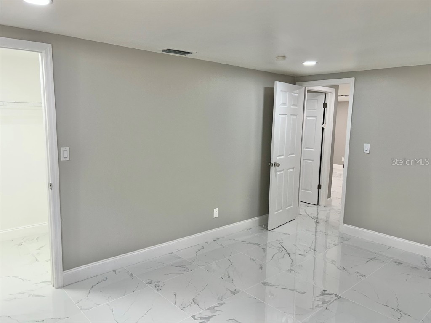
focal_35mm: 26
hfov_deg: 67.3
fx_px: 324
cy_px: 162
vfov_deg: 53.1
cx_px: 216
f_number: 1.5
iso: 50
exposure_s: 1/120
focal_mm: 5.7
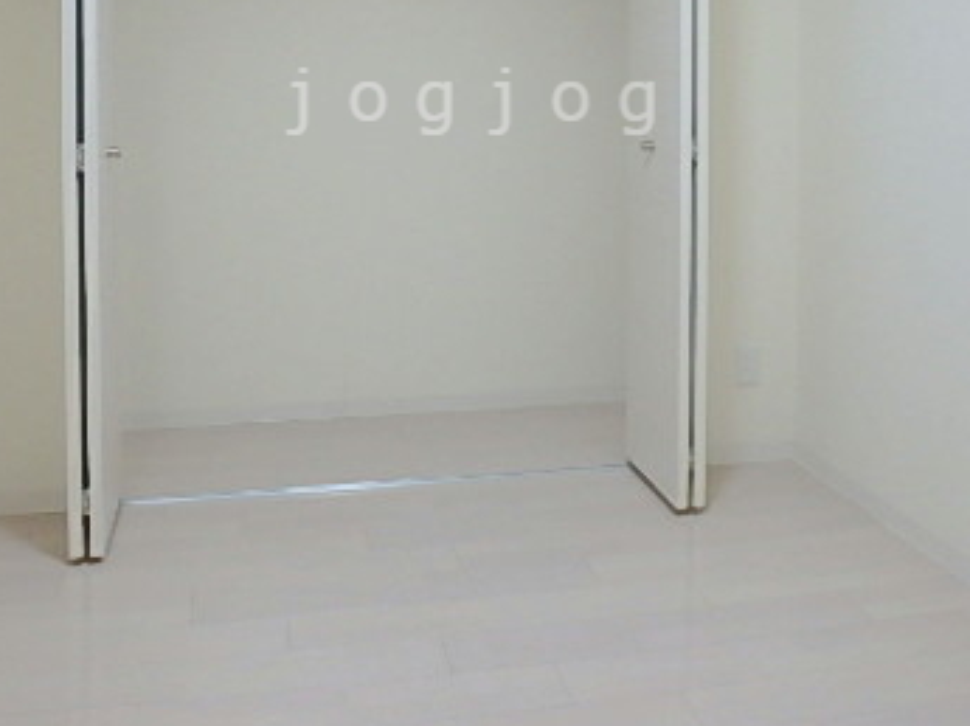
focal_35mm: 39
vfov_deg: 35.1
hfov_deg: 47.9
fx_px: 1092
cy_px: 101
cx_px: 478
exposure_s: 1/60
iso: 160
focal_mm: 3.7
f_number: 3.5
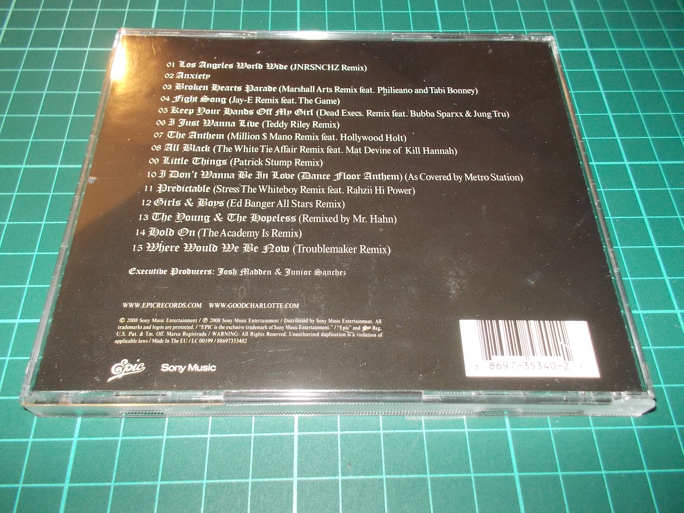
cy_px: 256
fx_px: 573
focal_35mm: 29
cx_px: 342
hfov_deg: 61.7
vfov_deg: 48.2
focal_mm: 4.1
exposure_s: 1/30
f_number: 3.3
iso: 200
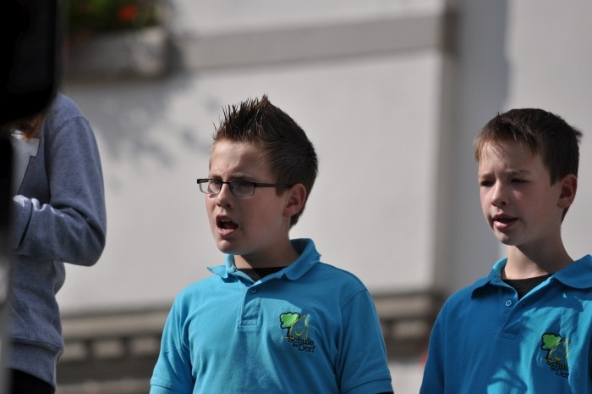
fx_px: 7391
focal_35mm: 450
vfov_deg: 3.0
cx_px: 296
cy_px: 197
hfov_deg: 4.6
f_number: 6.3
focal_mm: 300
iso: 200
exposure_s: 1/1600
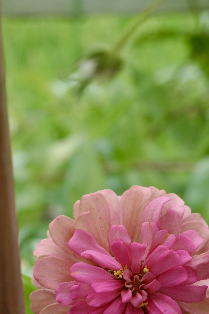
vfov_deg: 16.6
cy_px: 188
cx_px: 161
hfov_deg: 11.1
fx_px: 1071
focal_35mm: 123
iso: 100
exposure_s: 1/160
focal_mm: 29.1
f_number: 4
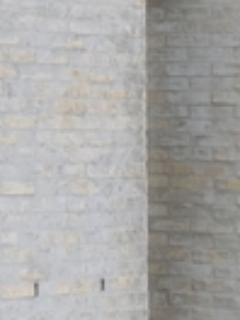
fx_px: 2061
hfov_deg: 6.5
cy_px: -18
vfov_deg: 8.8
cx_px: -223
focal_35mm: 223
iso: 640
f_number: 4
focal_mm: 20
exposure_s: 1/1100
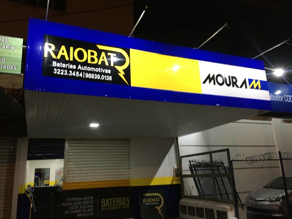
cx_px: 146
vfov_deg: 48.2
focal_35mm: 29
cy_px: 110
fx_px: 245
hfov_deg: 61.7
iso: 160
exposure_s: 1/30
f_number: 2.2
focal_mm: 4.15
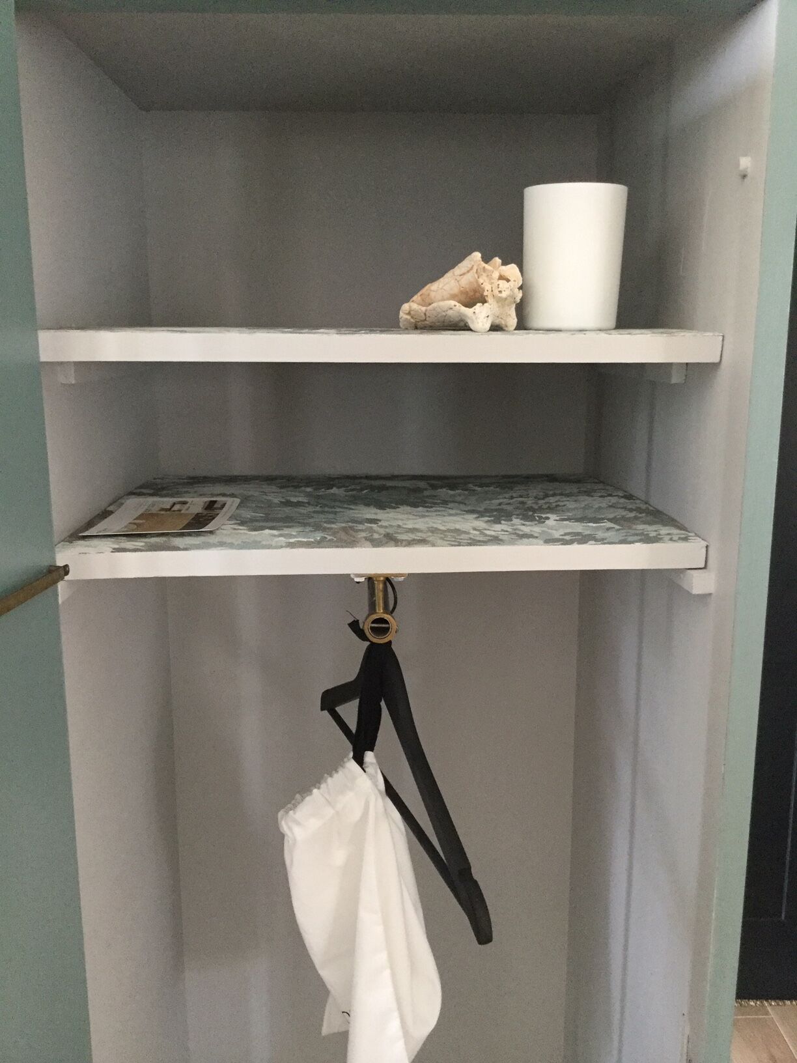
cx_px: 398
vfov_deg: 58.4
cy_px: 532
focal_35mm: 31
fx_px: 952
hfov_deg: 45.4
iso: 200
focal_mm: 3.3
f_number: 2.4
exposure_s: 1/20
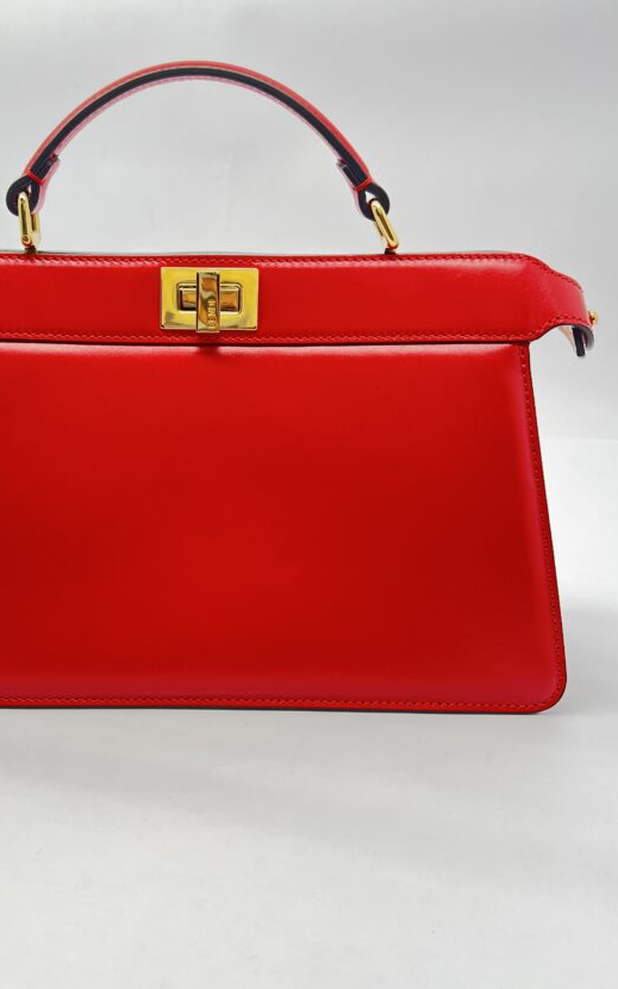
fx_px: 916
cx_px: 207
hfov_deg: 36.9
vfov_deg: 56.6
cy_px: 453
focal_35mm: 34
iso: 100
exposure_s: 1/100
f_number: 1.5
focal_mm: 5.7
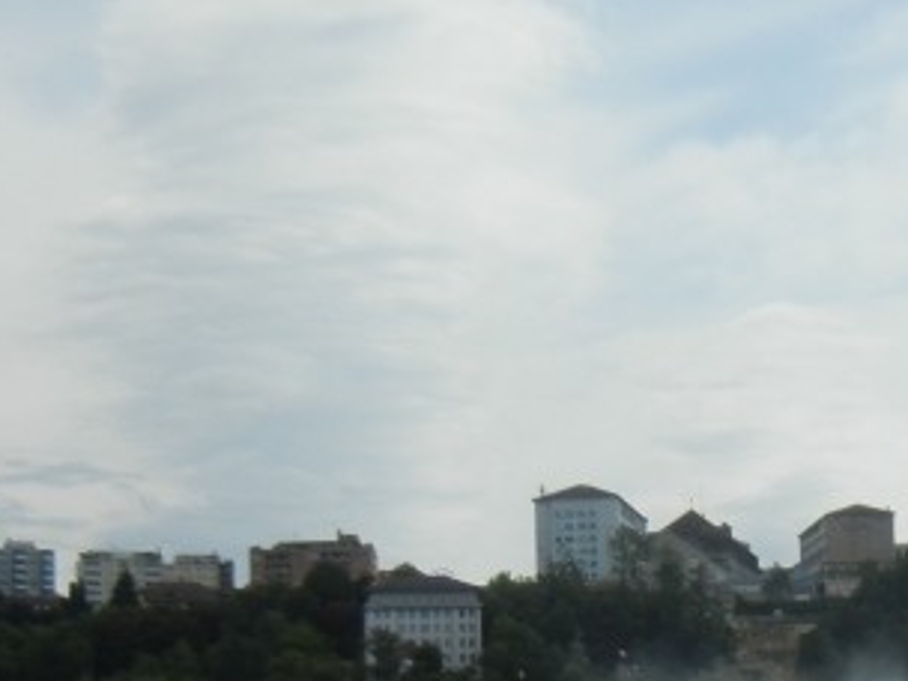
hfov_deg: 19.1
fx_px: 2649
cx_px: 842
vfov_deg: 14.4
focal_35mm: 101
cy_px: 657
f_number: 7
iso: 160
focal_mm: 5.4
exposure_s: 1/693
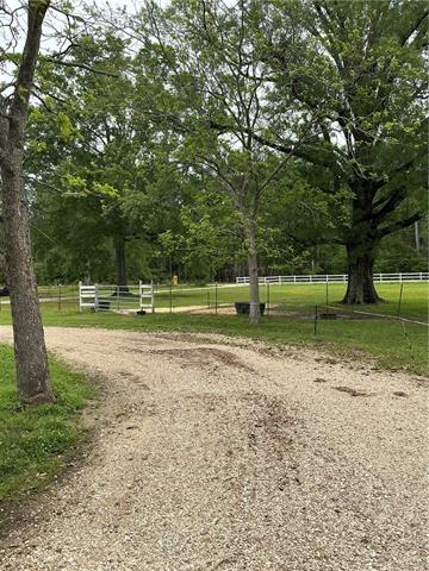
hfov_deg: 49.7
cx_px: 214
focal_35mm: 28
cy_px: 286
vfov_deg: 63.4
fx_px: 463
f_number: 1.8
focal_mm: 3
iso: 25
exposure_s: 1/869
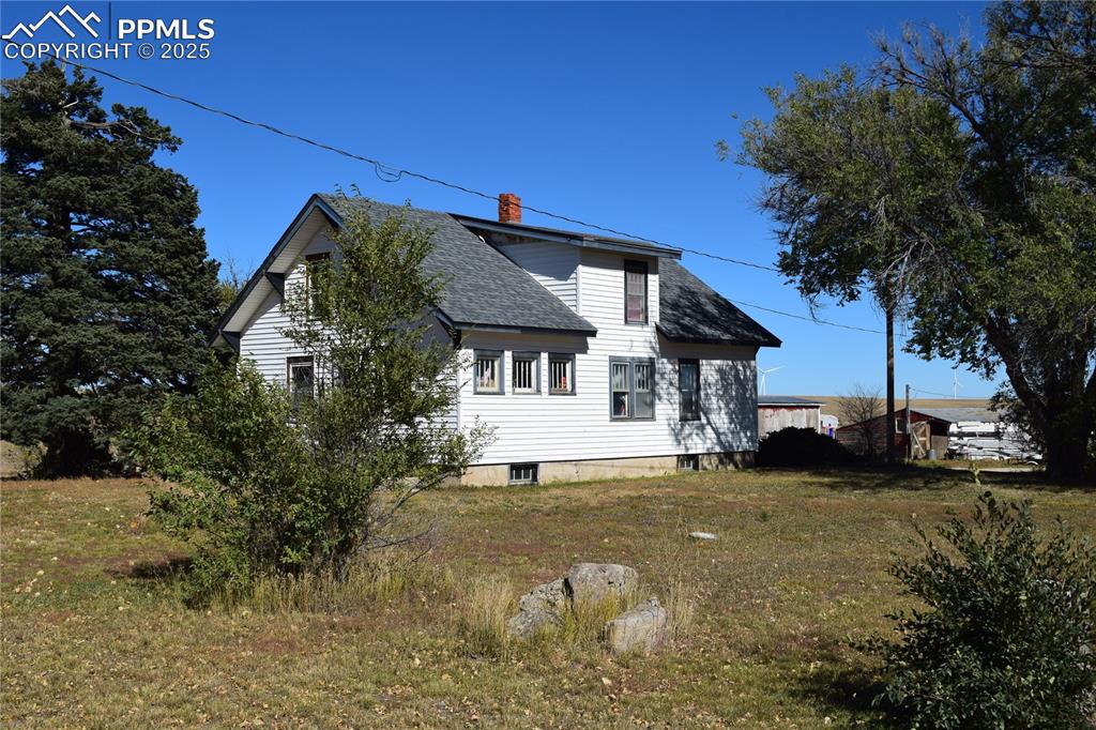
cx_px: 548
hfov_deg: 49.6
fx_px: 1187
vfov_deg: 34.2
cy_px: 365
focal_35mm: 39
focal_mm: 26
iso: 220
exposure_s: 1/500
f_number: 11
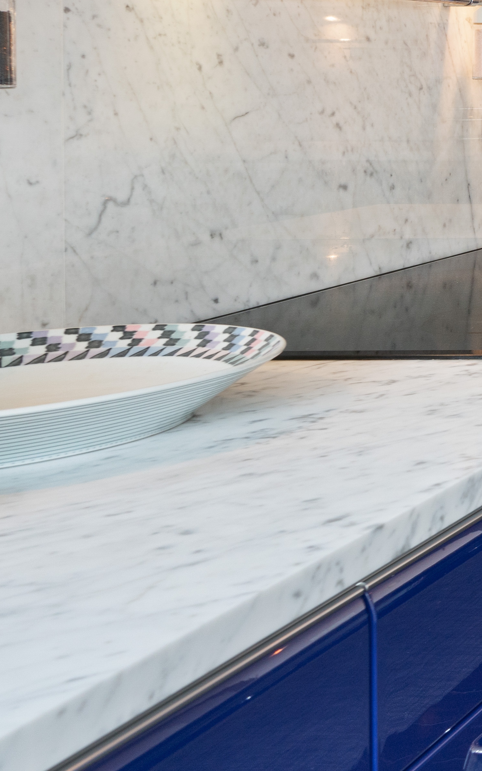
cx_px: 1249
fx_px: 1282
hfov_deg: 13.4
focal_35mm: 61
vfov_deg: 31.8
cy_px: 72
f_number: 7.1
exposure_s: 1/5
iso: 320
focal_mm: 18
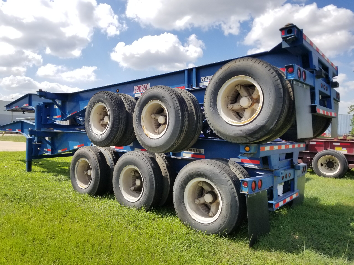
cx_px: 177
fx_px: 266
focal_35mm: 26
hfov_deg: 67.3
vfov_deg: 53.1
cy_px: 132
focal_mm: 4.25
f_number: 1.7
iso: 50
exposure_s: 1/2136
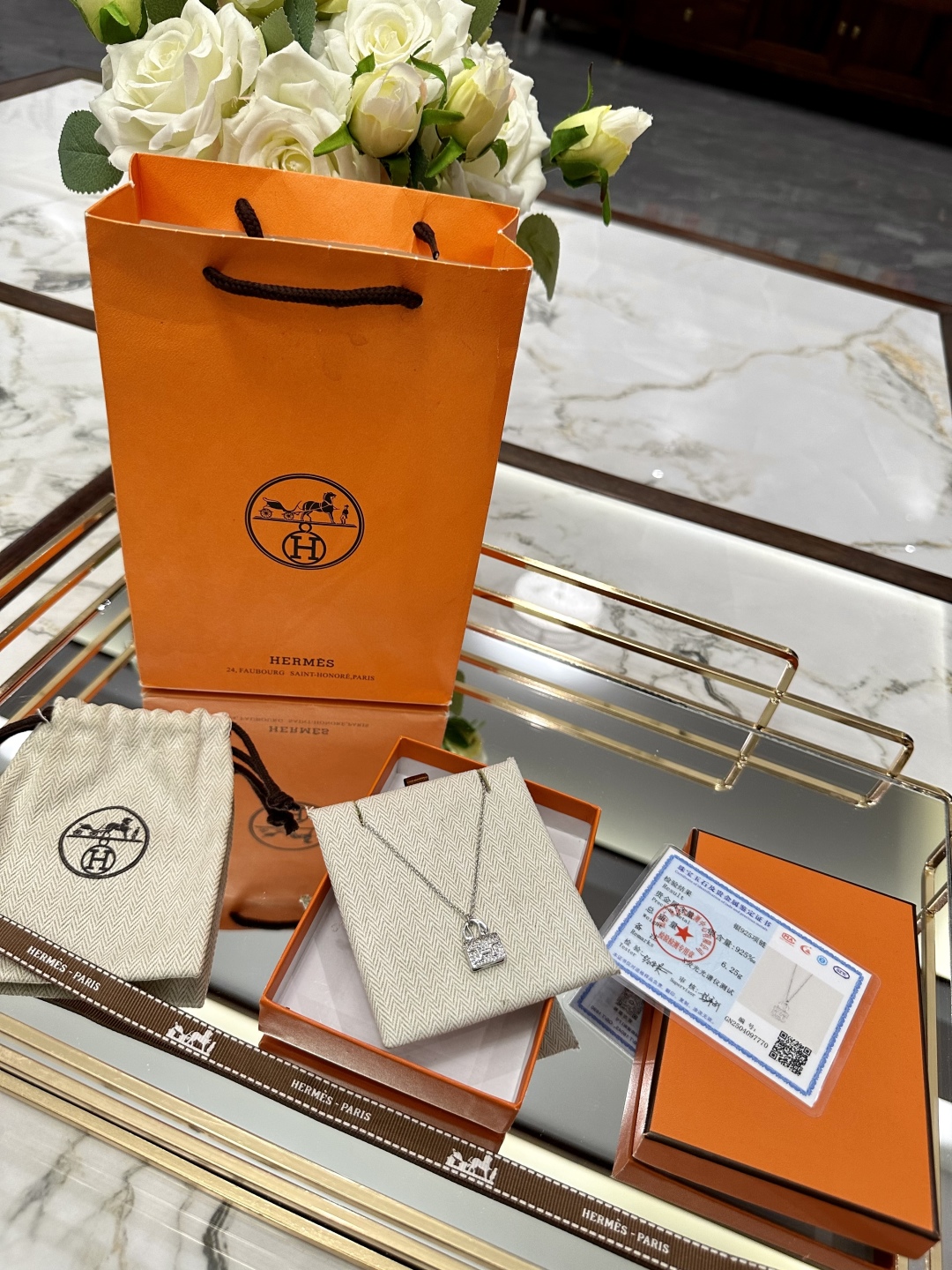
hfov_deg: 56.8
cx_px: 476
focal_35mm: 24
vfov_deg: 71.6
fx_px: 880
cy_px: 635
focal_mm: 6.86
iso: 160
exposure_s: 1/100
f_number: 1.78
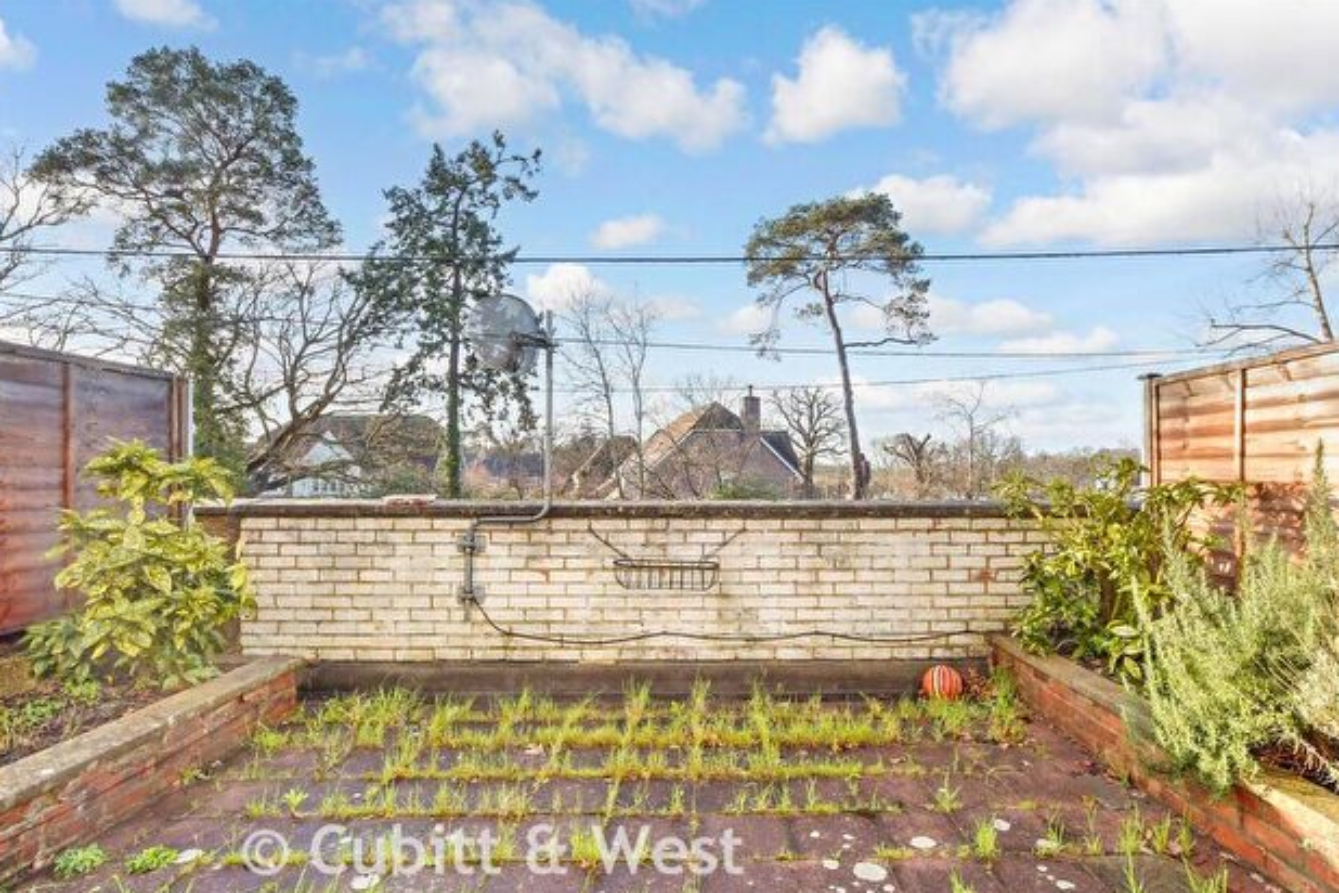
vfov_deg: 70.1
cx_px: 734
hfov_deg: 93.0
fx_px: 632
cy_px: 504
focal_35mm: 17
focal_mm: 10
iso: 400
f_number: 8
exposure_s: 1/200
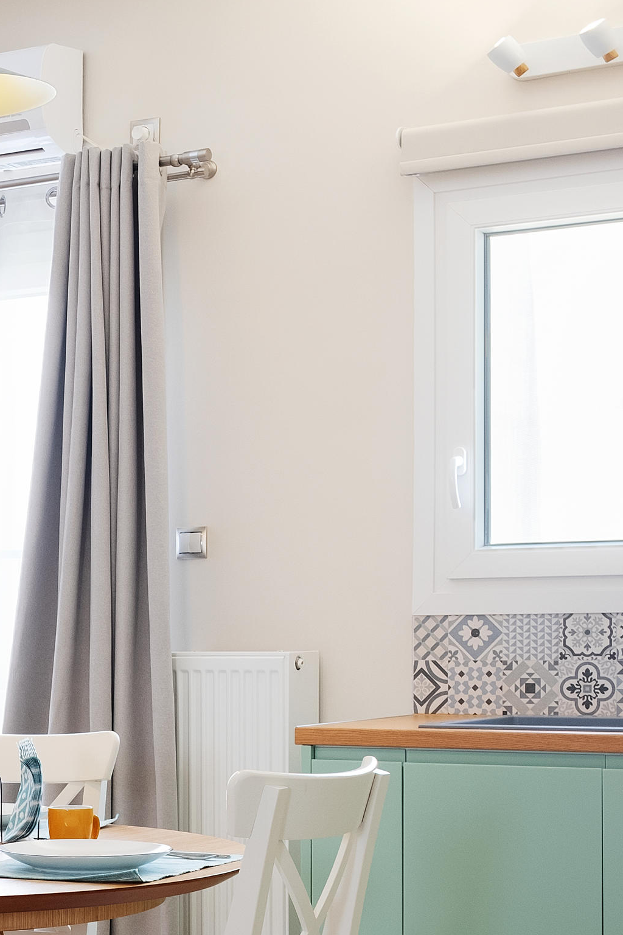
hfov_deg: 16.1
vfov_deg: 24.6
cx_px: -81
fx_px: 2129
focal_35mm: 82
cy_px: 654
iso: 400
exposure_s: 1/8
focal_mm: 23
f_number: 7.1
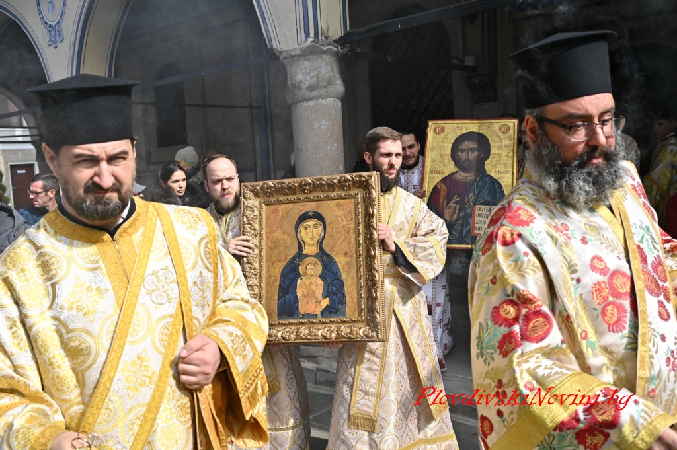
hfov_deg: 53.2
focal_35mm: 36
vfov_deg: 36.8
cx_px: 338
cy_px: 225
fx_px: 676
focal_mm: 36
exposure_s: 1/640
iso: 140
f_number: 6.3
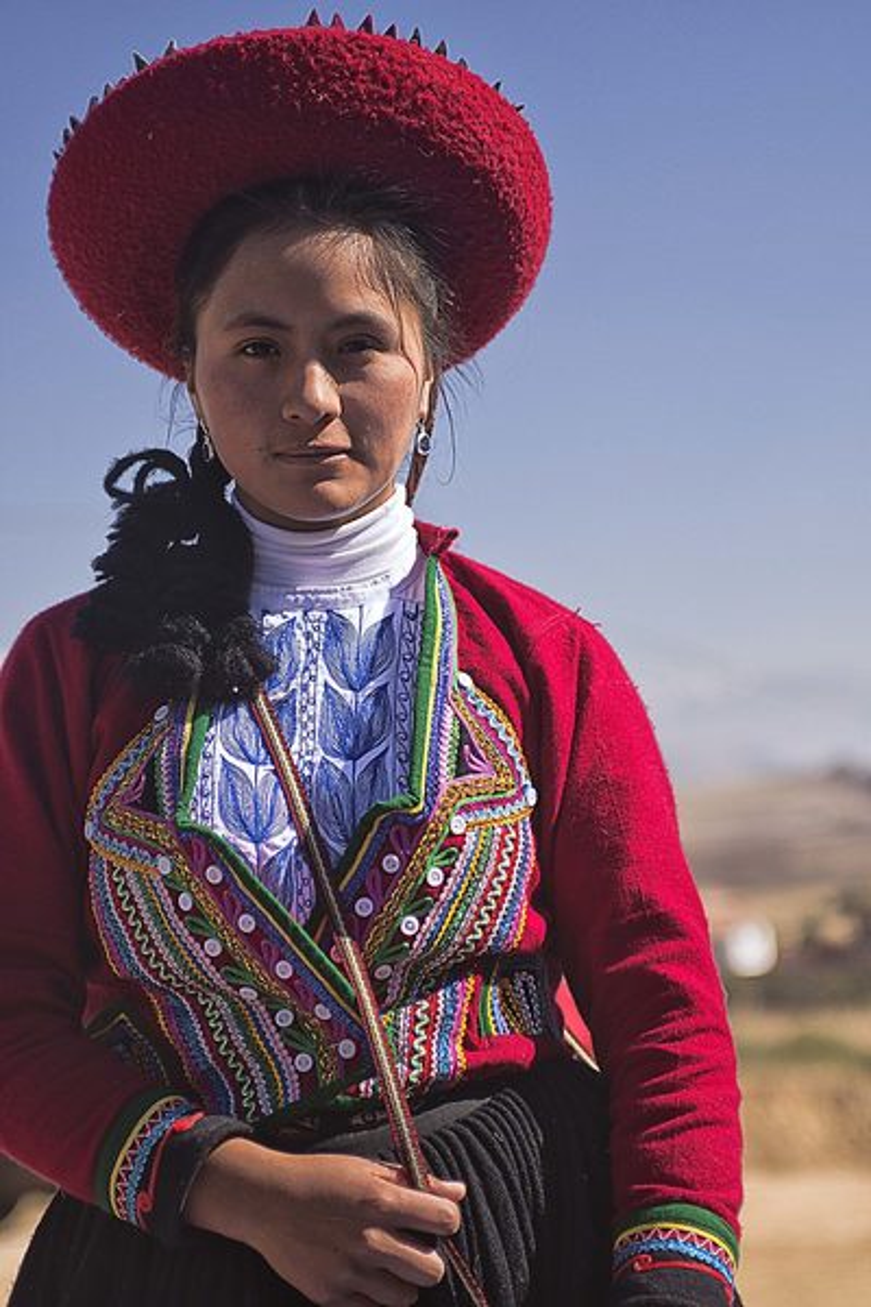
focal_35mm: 105
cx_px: 436
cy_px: 654
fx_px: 3810
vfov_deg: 19.5
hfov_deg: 13.0
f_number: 2.8
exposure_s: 1/640
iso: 100
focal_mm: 70
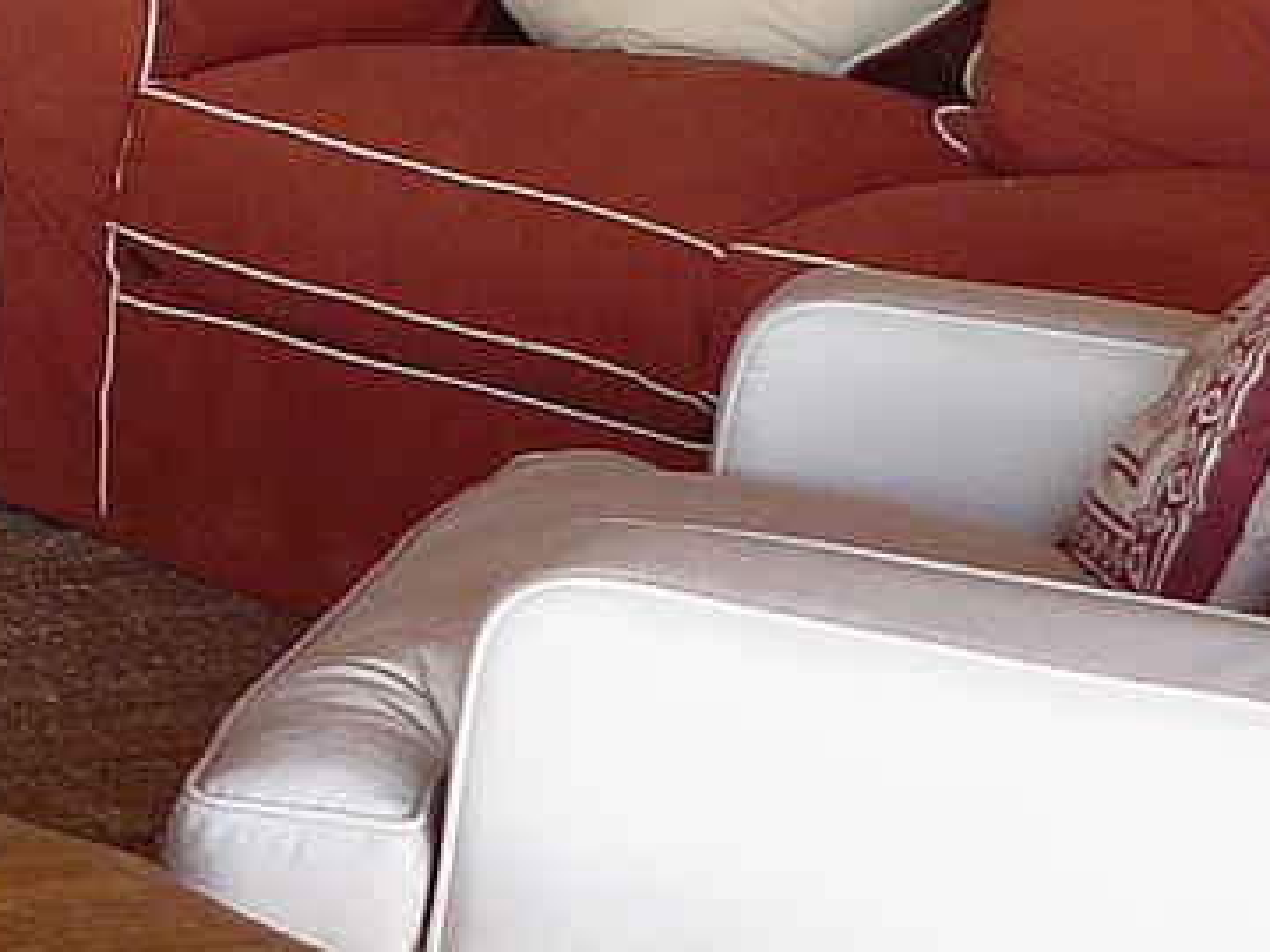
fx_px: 5870
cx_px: -1517
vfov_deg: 9.2
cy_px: -32
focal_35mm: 160
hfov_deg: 10.9
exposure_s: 1/60
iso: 100
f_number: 2.8
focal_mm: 6
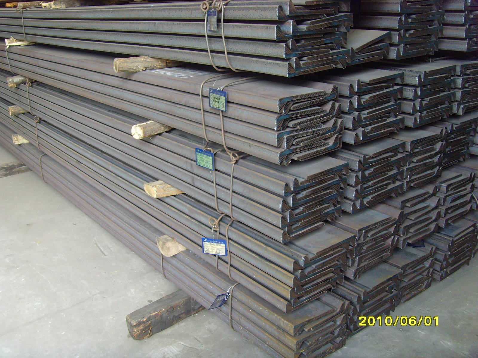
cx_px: 239
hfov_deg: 47.9
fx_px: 539
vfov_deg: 36.8
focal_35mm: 39
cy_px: 179
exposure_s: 1/45
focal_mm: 6.6
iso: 160
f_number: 3.5
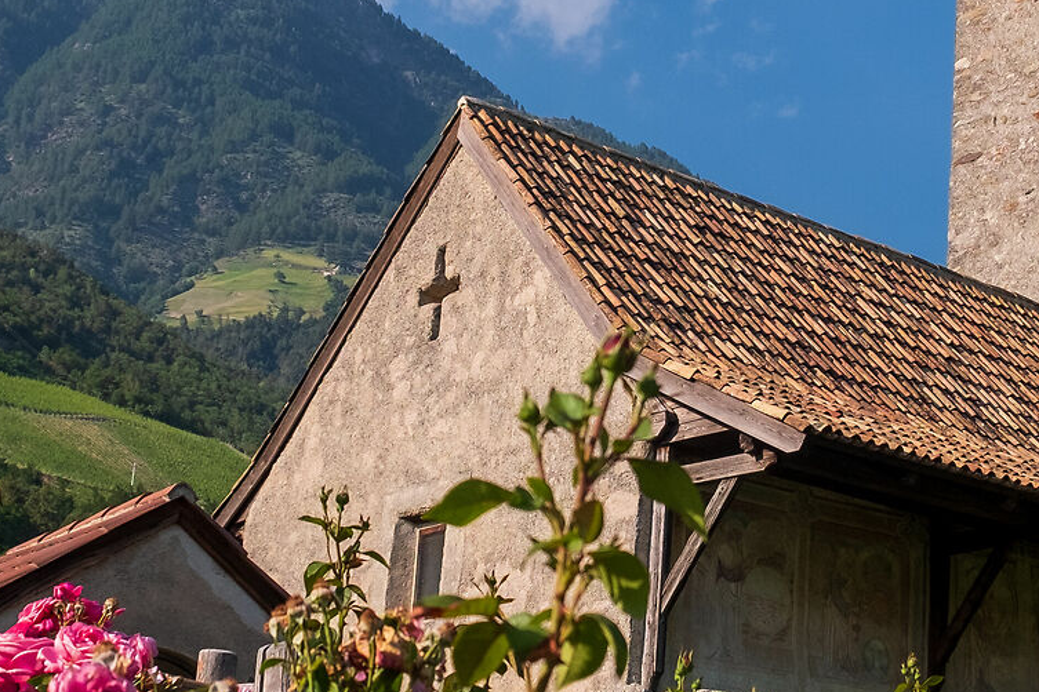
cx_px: 777
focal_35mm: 86
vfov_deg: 15.9
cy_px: 369
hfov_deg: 23.4
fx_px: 2482
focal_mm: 18
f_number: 5.6
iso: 200
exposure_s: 1/1000
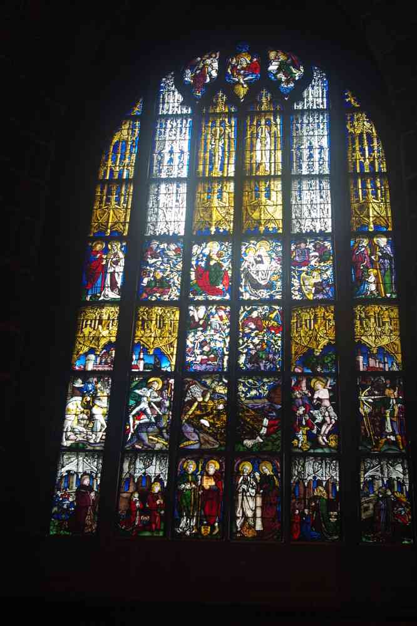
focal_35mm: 42
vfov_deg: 46.4
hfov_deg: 31.9
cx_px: 208
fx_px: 730
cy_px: 313
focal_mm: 28
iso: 800
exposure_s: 1/60
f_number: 6.3
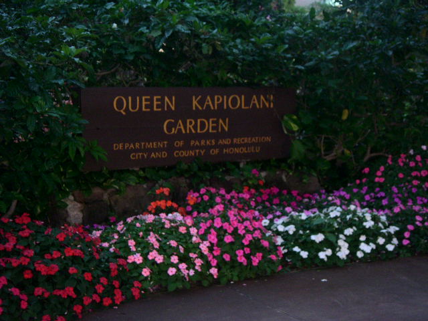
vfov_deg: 22.3
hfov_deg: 29.4
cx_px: 214
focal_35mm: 66
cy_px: 160
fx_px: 816
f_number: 3.1
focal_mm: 10.3
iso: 160
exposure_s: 1/60
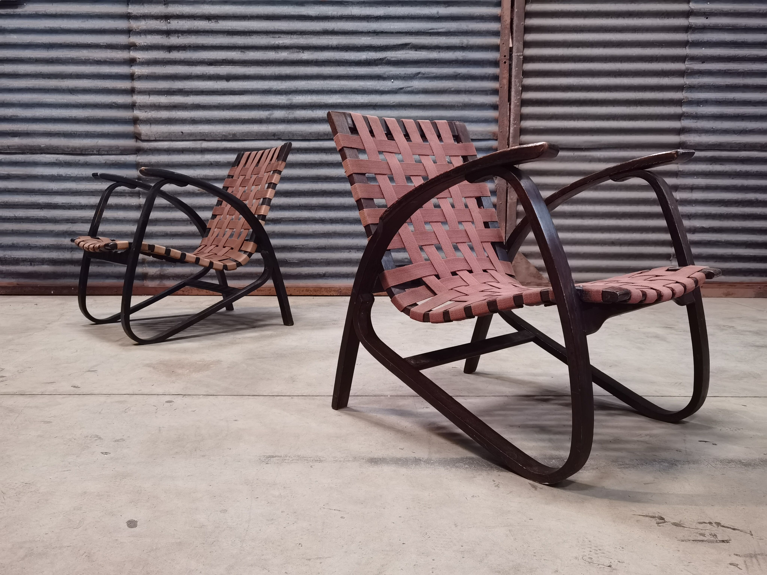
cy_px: 288
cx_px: 384
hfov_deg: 60.0
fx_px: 665
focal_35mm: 30
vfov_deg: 46.8
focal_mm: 6.71
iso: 800
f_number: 1.9
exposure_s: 1/25
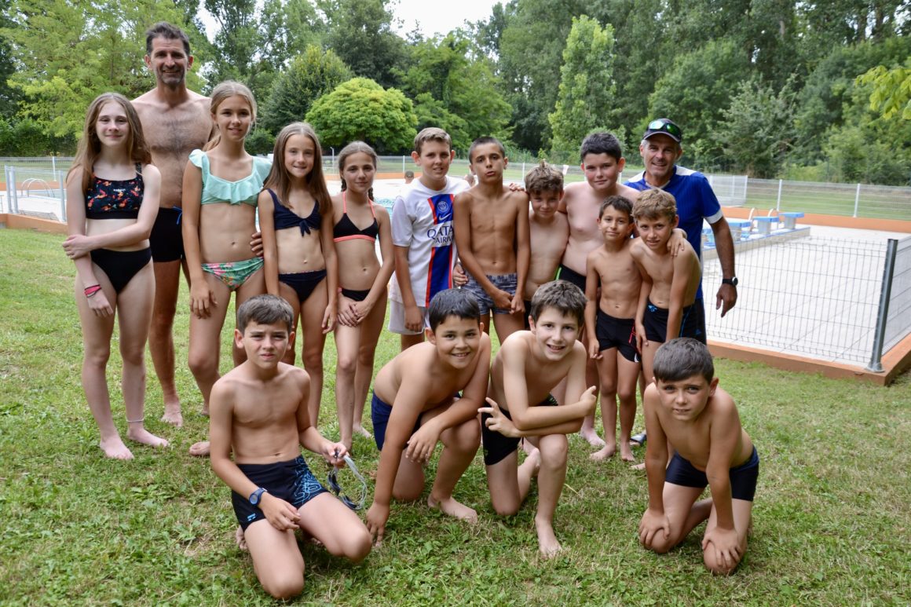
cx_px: 456
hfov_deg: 59.5
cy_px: 304
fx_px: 797
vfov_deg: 41.7
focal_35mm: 32
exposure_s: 1/125
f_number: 5.6
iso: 140
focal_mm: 21
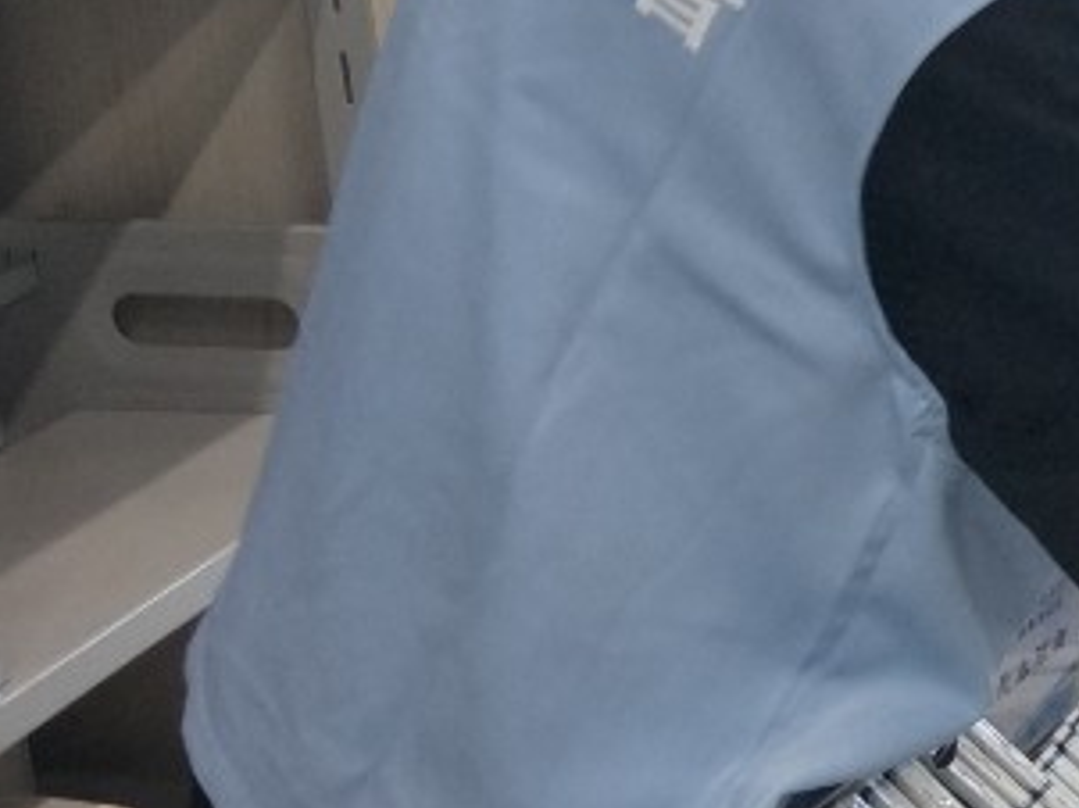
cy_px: 533
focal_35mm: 106
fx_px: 3301
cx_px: 1997
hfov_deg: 15.6
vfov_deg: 13.9
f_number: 1.7
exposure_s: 1/50
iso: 244
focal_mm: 4.27
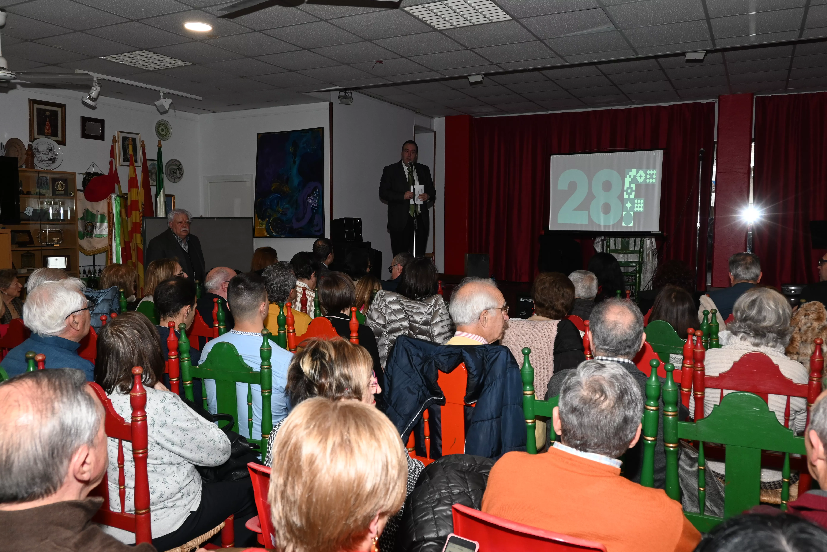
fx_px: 672
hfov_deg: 63.2
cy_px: 276
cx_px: 414
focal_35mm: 29
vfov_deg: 44.6
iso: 400
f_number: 5.6
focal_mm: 19.5
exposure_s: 1/60
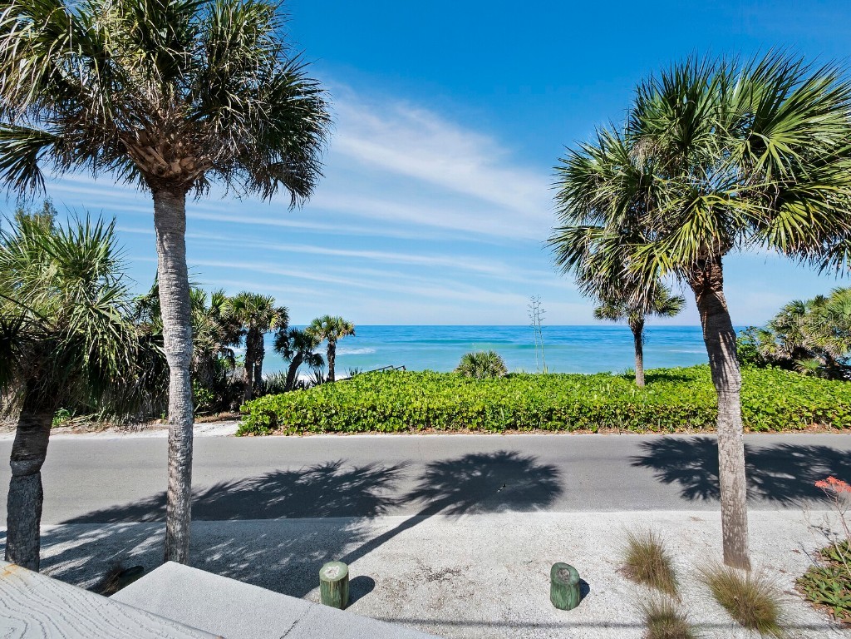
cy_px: 320
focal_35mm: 14
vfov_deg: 85.7
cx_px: 426
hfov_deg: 102.1
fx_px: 344
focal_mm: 7
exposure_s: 1/250
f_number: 11
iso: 400
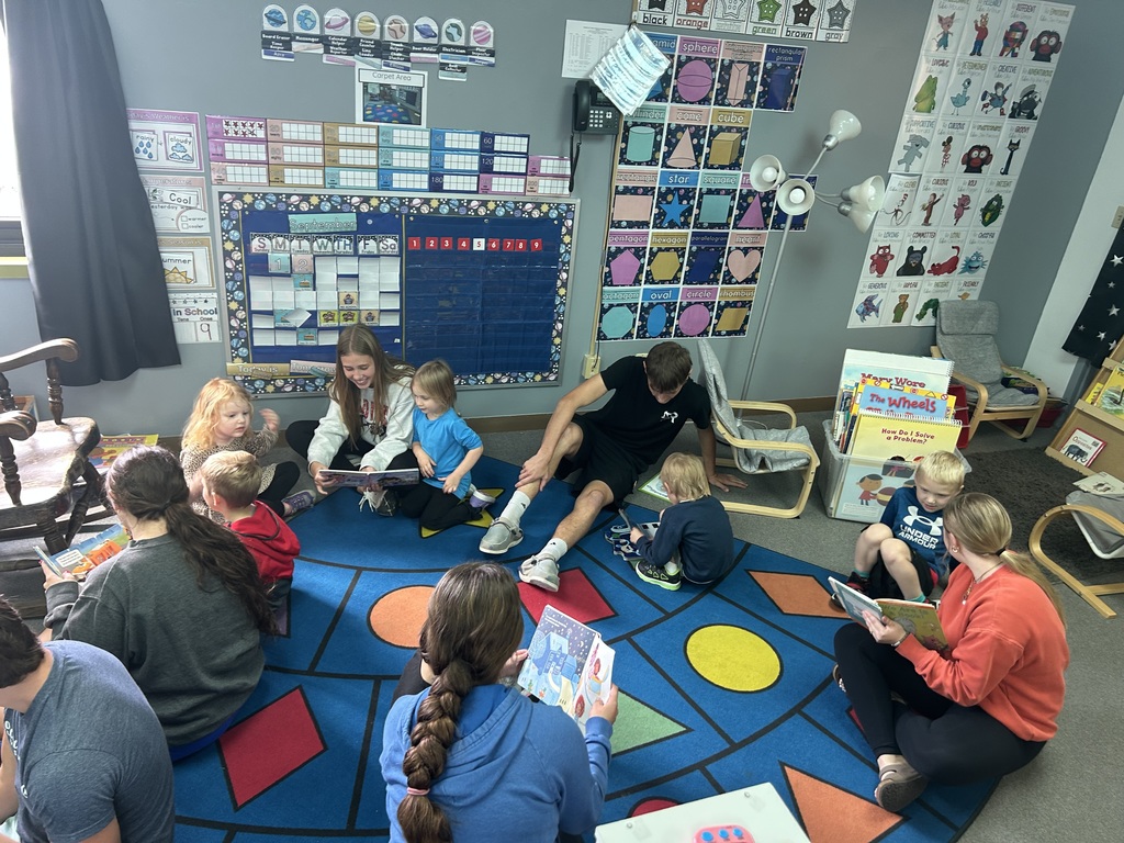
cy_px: 422
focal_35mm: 26
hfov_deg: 67.3
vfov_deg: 53.1
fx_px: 844
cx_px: 562
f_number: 1.5
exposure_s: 1/41
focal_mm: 5.7
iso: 125
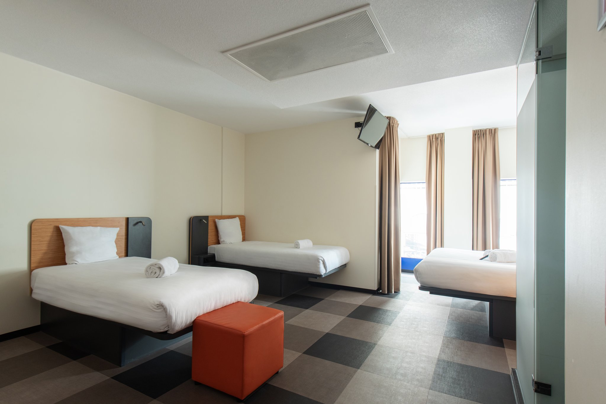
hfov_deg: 90.0
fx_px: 303
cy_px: 202
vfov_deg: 67.4
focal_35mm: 18
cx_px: 303
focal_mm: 18
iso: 800
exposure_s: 1/2
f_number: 10
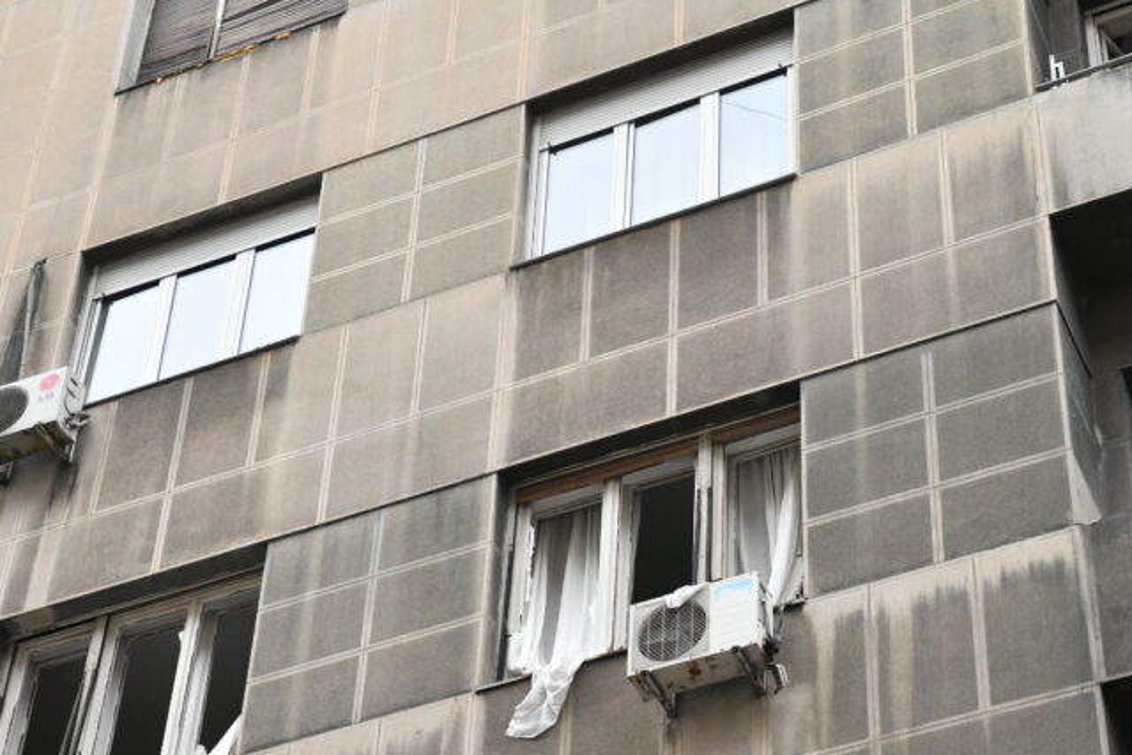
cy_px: 570
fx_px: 2768
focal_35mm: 88
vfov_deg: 15.5
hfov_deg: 23.1
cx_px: 679
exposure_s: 1/1250
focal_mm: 55
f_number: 3.5
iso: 1600
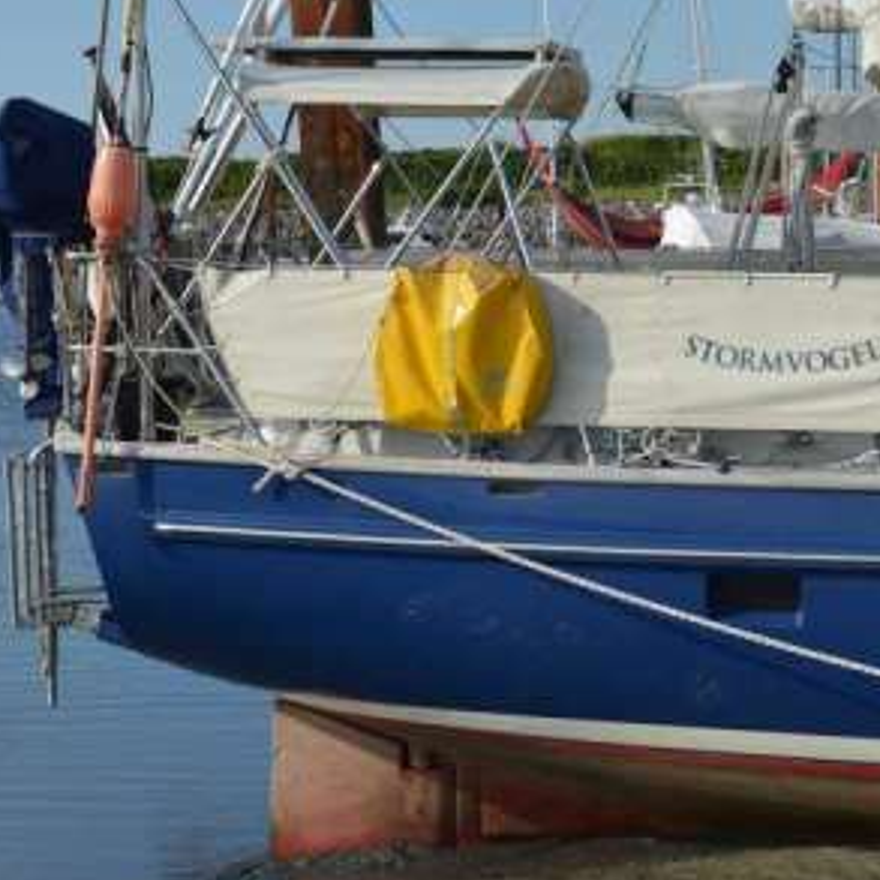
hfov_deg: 16.5
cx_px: 985
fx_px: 2934
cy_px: 463
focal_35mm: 102
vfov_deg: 17.1
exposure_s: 1/320
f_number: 9
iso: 125
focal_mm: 44
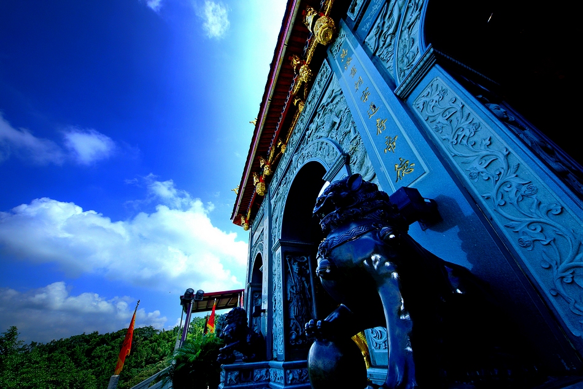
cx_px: 292
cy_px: 194
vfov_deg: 90.0
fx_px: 194
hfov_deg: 112.6
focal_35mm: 12
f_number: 13
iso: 100
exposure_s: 1/250
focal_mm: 8
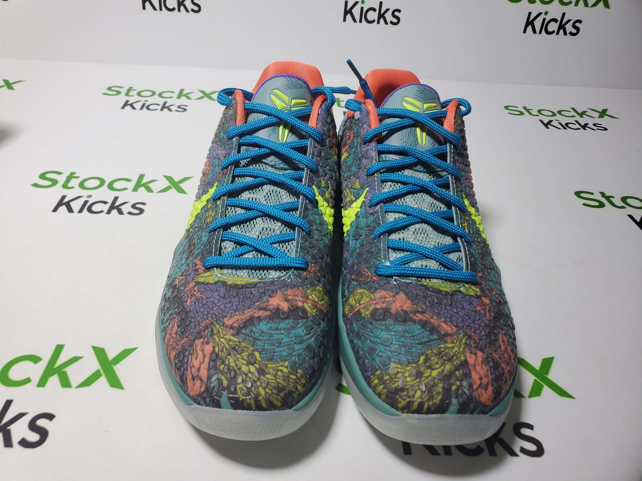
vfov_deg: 53.1
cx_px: 321
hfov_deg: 67.3
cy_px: 240
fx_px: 482
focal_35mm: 26
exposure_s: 1/191
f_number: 2.4
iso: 50
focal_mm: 4.3
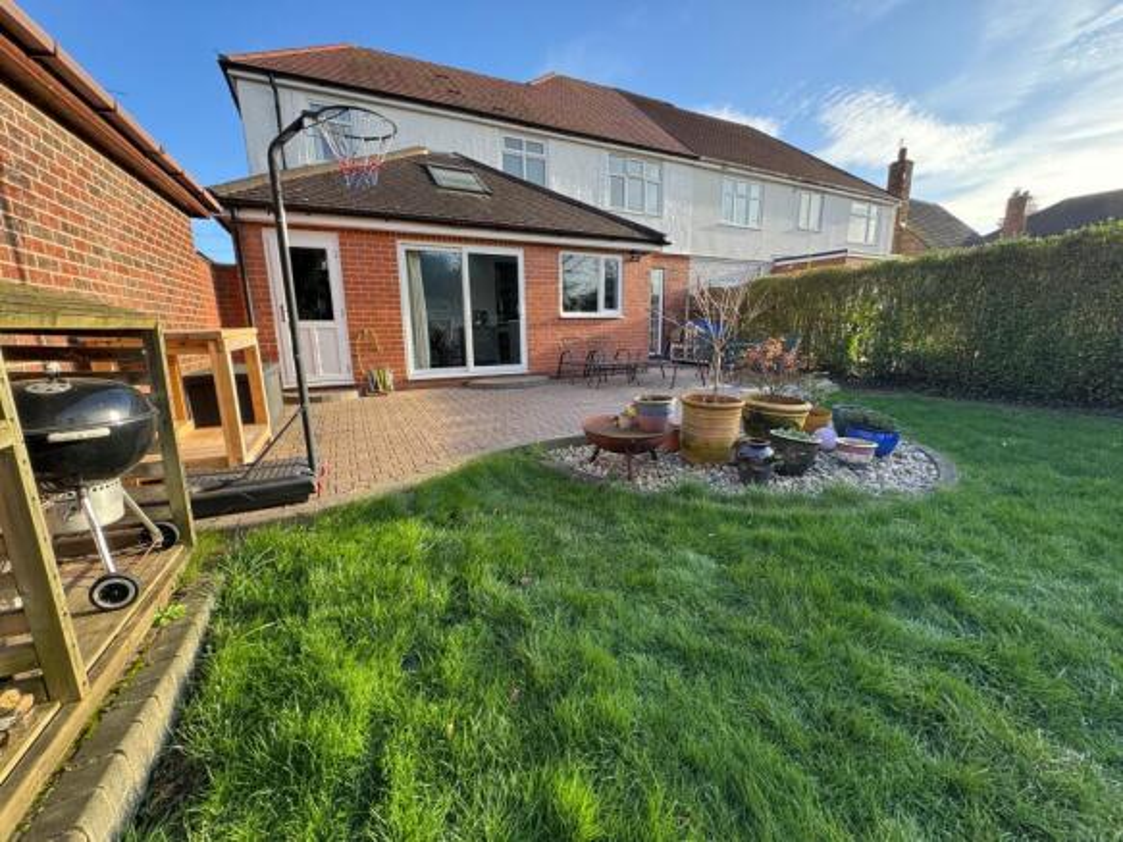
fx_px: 454
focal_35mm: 14
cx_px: 562
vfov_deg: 85.7
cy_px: 421
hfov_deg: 102.1
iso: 40
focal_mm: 2.22
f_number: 2.2
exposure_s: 1/222
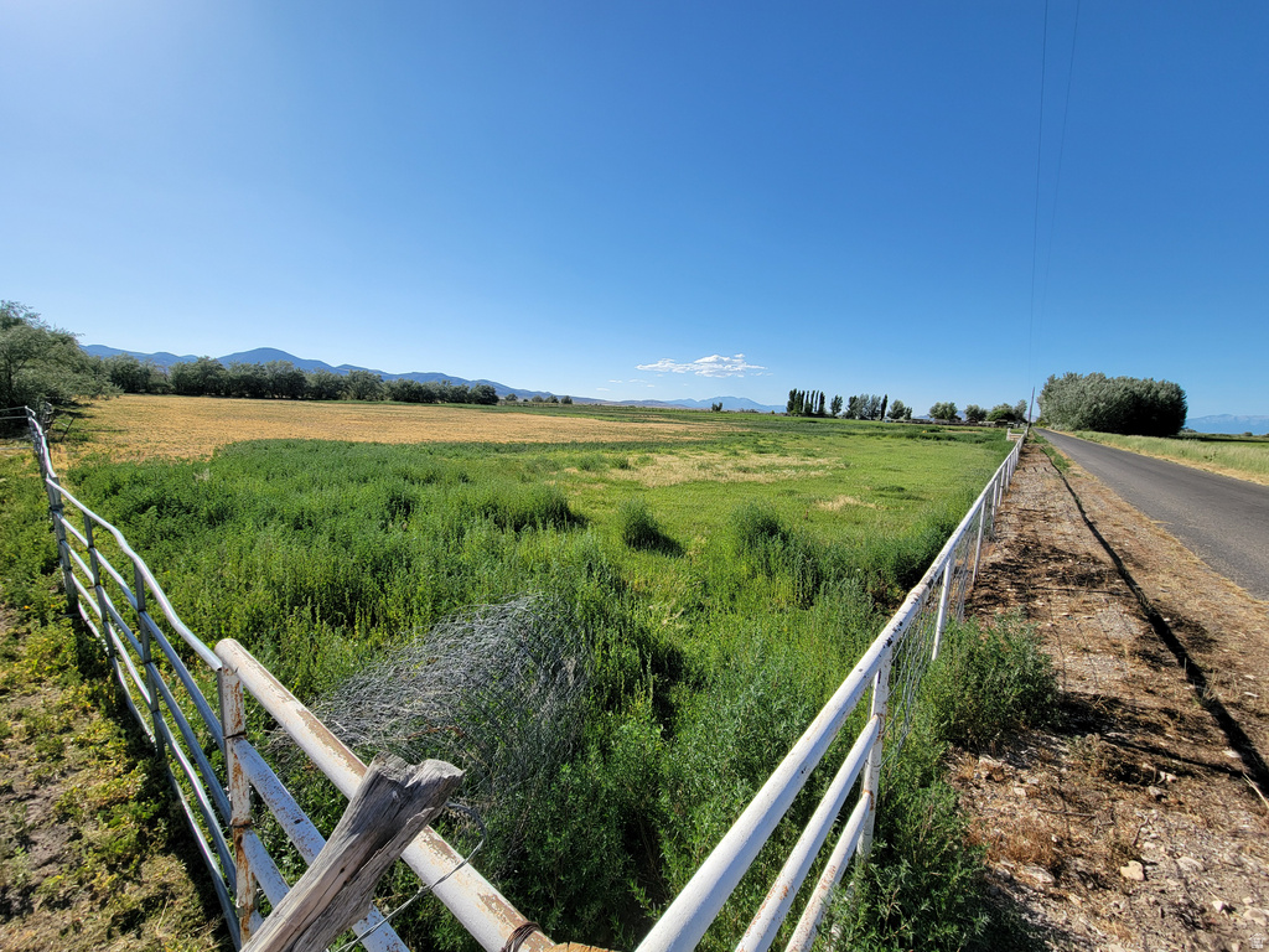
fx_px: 477
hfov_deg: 106.2
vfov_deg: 89.9
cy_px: 476
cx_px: 634
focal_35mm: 13
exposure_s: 1/1789
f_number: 2.2
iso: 50
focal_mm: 2.2
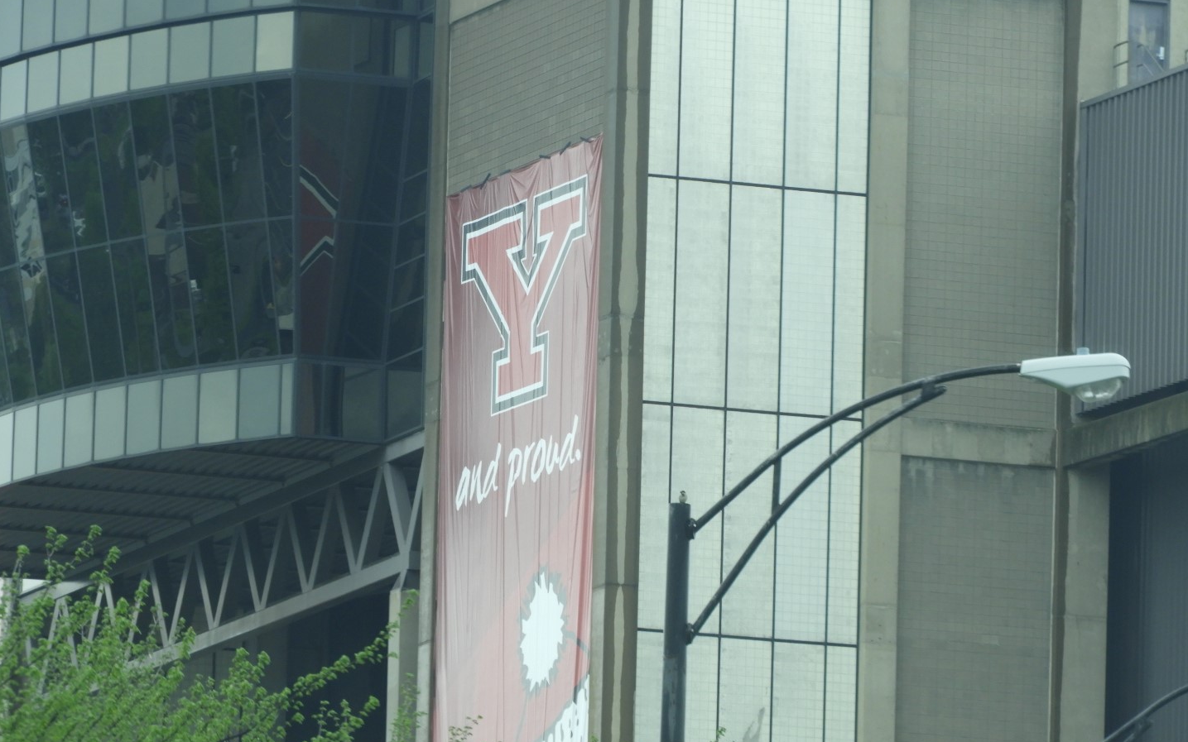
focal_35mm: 383
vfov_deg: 3.4
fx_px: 12401
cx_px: 593
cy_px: 365
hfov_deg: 5.5
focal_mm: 64.5
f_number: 5.6
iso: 180
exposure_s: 1/125
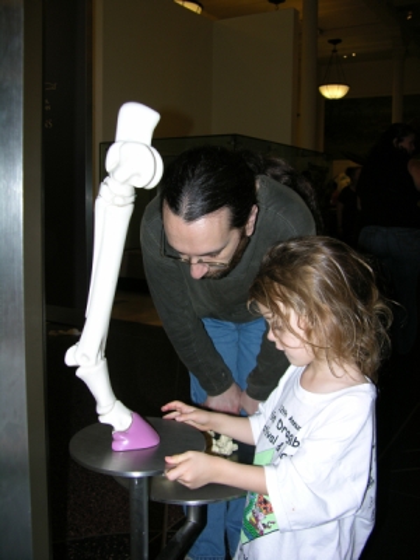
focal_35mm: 35
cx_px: 210
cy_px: 280
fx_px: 566
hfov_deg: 40.7
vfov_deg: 52.6
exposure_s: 1/60.1
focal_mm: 8.9
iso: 50
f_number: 2.8
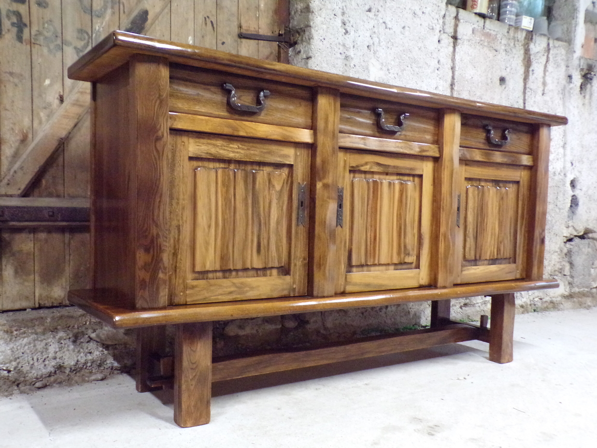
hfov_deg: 56.8
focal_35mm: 32
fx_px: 552
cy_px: 224
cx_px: 298
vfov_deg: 44.2
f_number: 3.2
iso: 800
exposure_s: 1/17
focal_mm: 5.8
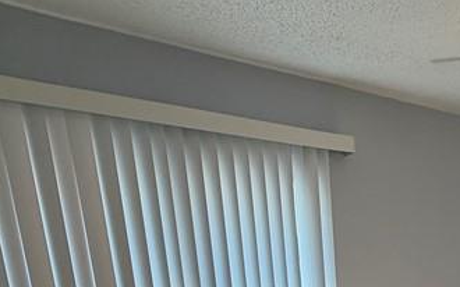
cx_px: 489
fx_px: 576
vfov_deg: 23.0
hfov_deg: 37.4
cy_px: 422
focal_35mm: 46
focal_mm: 2.22
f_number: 2.2
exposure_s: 1/120
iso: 80
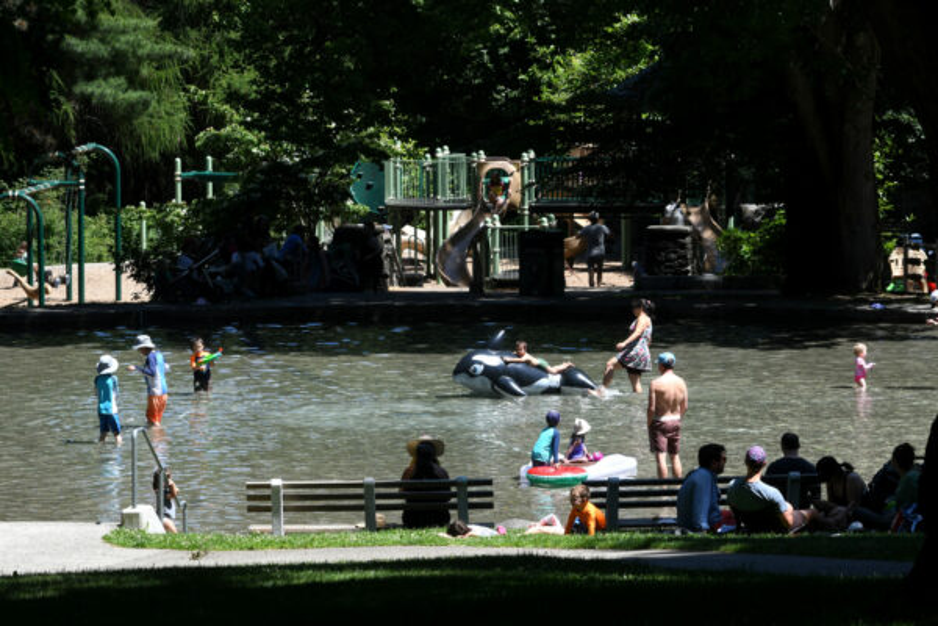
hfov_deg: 9.5
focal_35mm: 217
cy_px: 313
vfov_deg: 6.3
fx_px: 5654
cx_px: 469
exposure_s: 1/200
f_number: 11
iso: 200
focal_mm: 145
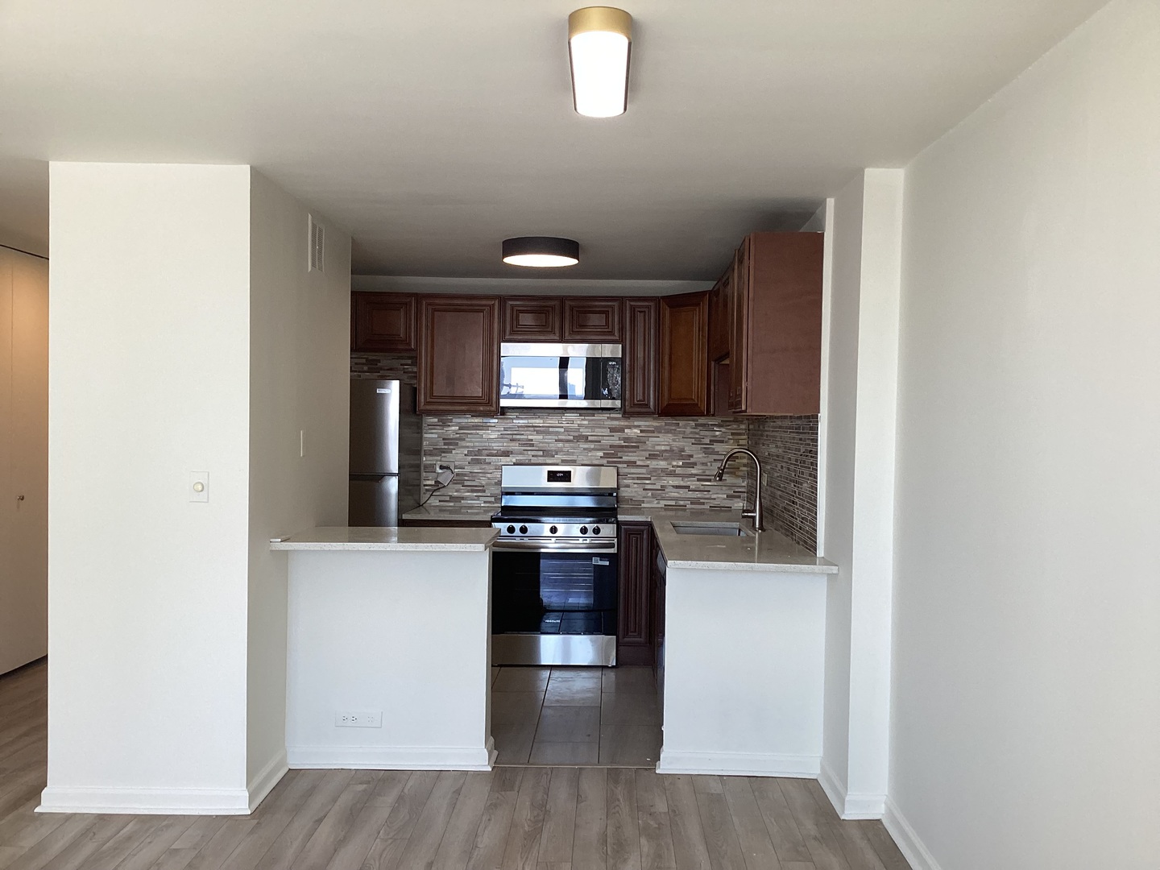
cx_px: 580
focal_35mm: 31
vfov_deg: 45.4
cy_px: 435
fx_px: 1039
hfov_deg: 58.4
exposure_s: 1/120
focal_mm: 3.3
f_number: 2.4
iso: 50
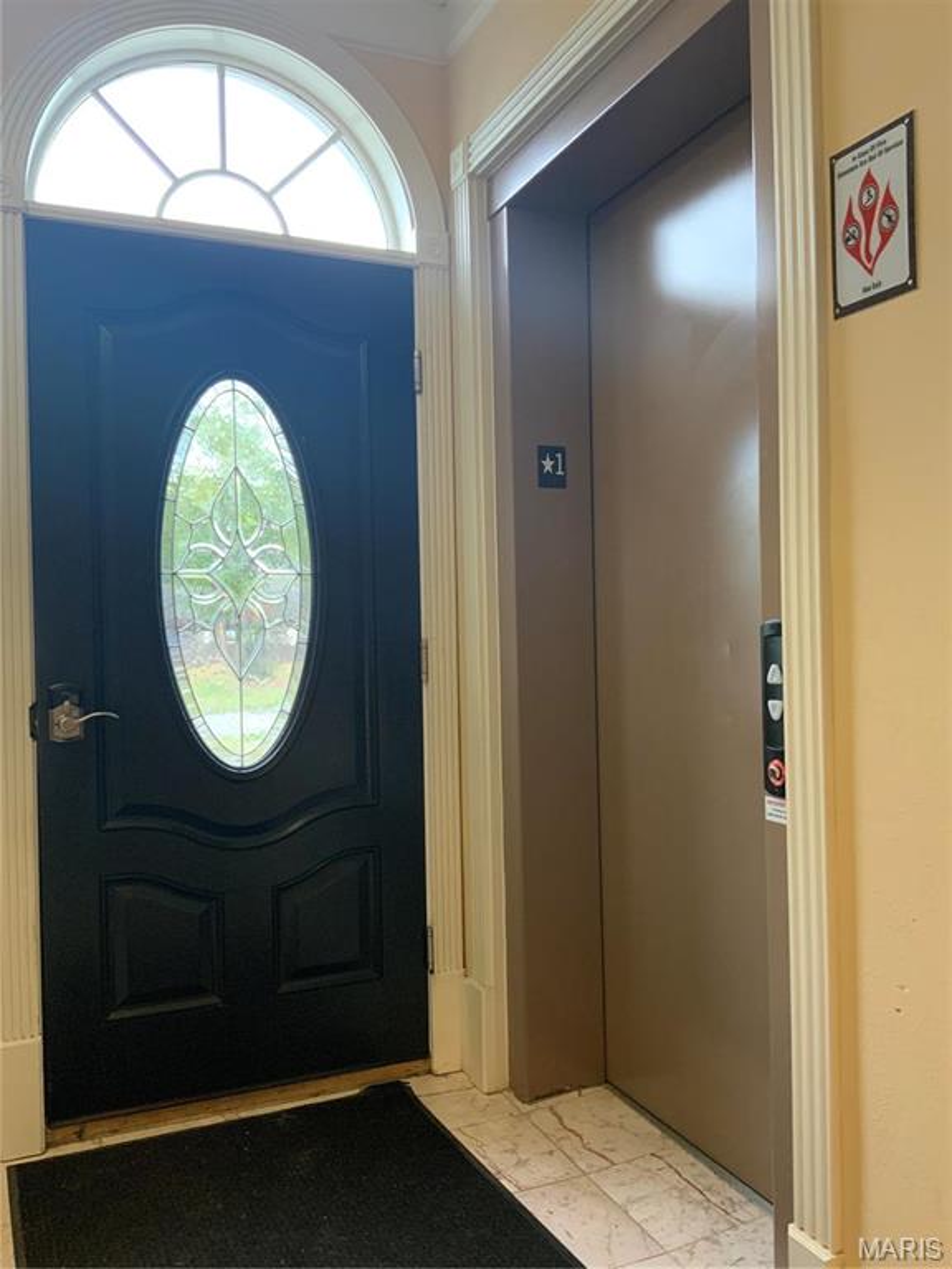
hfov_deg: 48.2
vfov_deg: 61.7
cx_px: 476
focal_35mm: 29
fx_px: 1063
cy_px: 634
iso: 200
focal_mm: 3
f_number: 1.8
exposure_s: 1/60
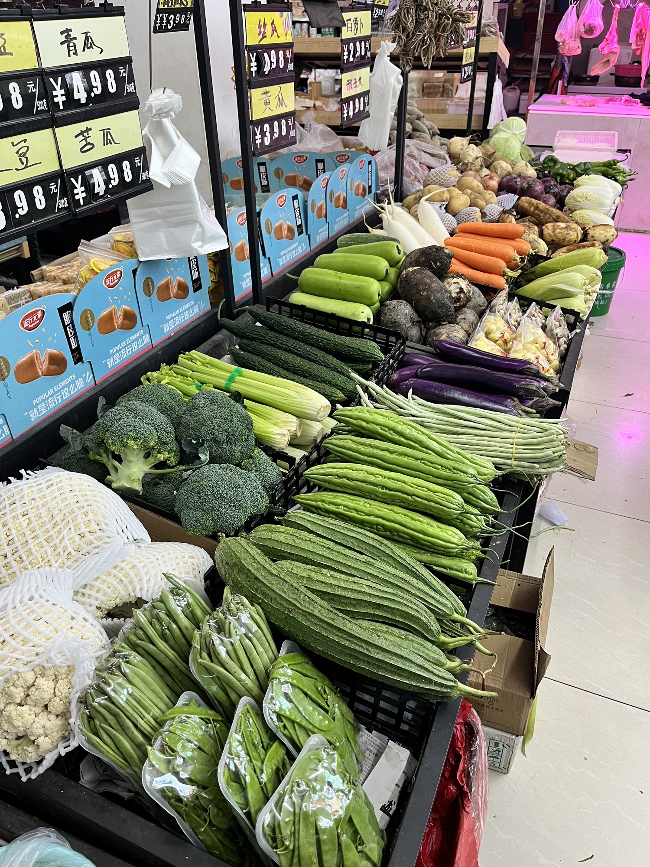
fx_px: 651
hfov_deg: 53.1
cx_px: 325
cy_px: 434
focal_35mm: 26
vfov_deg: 67.3
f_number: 1.6
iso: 160
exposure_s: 1/60
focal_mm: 5.1
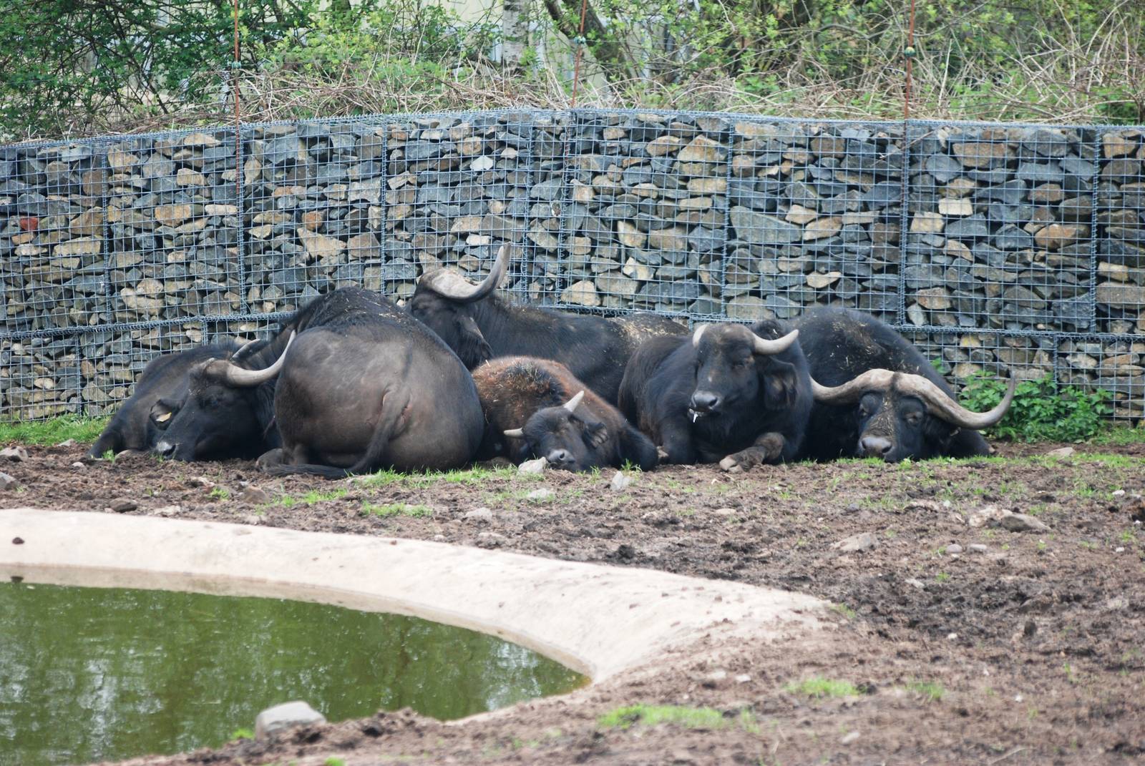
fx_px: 7165
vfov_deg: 6.1
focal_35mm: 225
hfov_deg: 9.1
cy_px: 383
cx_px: 572
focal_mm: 150
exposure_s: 1/320
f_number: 4.5
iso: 400
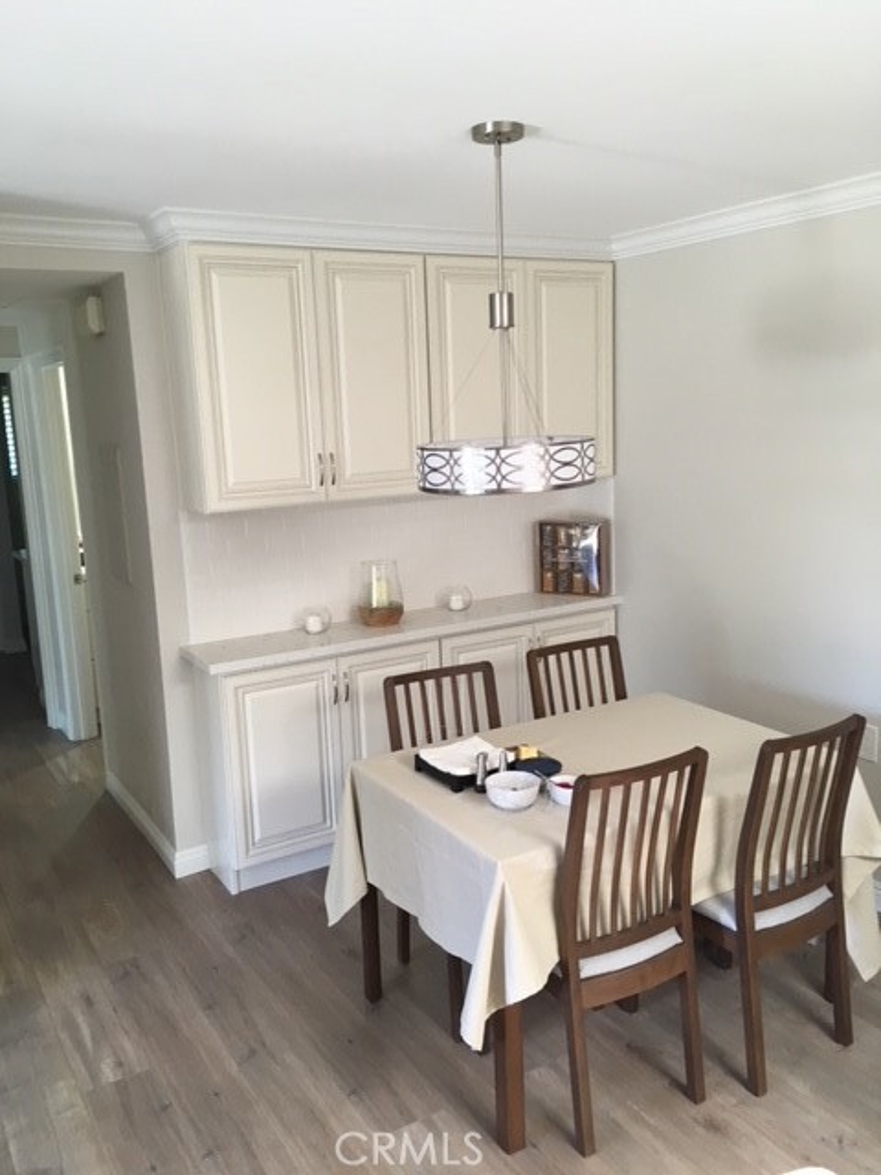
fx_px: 984
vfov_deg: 61.7
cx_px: 440
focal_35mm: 29
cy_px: 588
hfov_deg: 48.2
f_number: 2.2
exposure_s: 1/30
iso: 50
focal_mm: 4.15
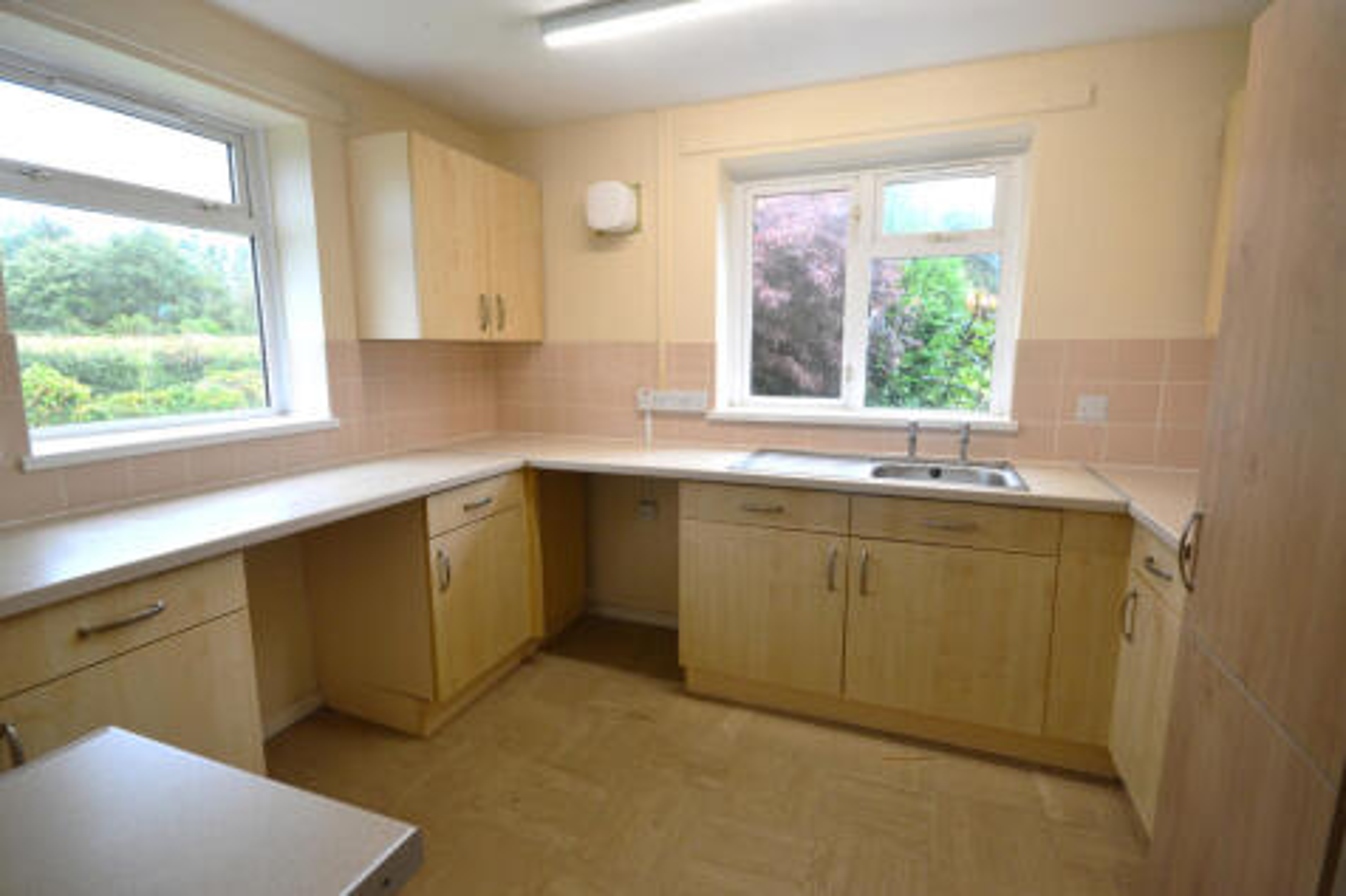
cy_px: 448
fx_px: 617
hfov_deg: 95.0
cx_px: 673
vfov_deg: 72.0
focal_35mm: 16
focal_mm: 11
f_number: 8
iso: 450
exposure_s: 1/60
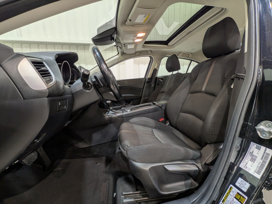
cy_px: 102
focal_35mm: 14
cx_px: 136
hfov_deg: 102.1
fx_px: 110
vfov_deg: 85.7
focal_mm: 1.83
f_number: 2.2
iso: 71
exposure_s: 1/33.3
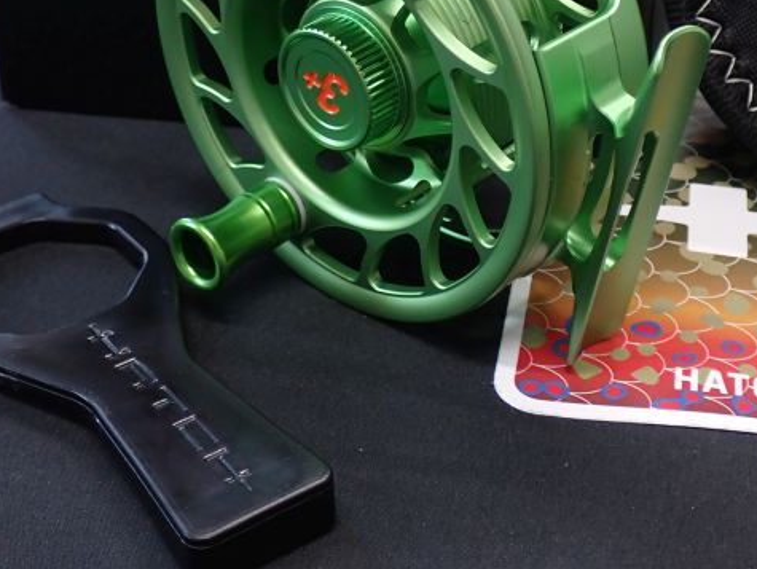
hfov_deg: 28.1
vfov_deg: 21.1
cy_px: 105
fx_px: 1510
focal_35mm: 69
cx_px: 469
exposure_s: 1/40
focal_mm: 7.31
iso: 200
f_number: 2.8
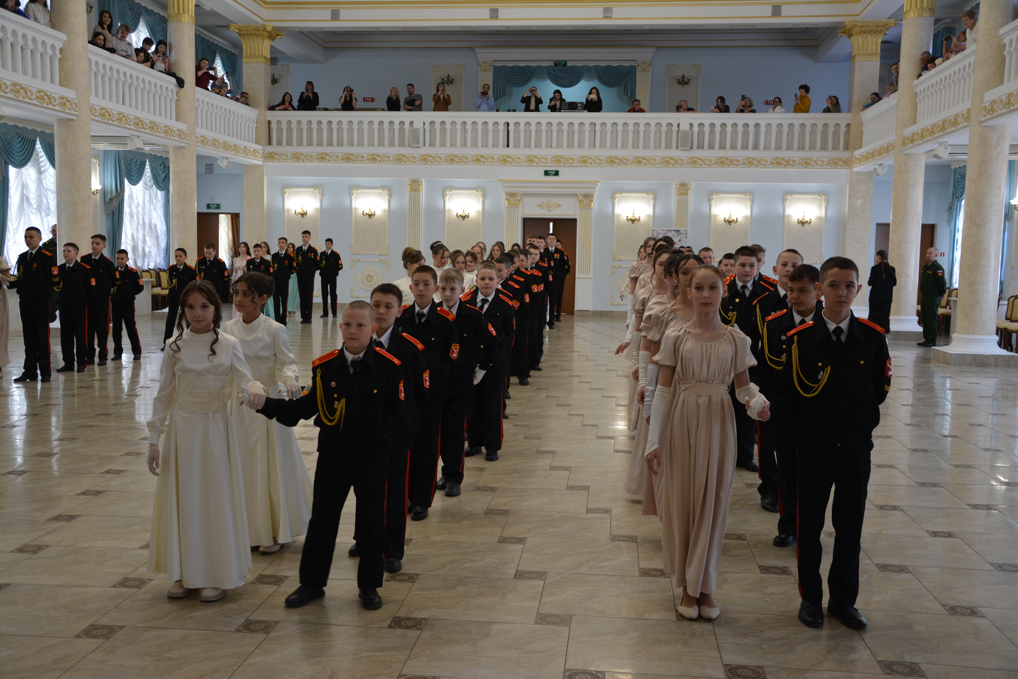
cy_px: 340
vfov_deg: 35.5
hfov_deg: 51.3
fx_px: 1060
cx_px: 509
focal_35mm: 38
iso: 450
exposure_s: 1/60
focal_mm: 25
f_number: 4
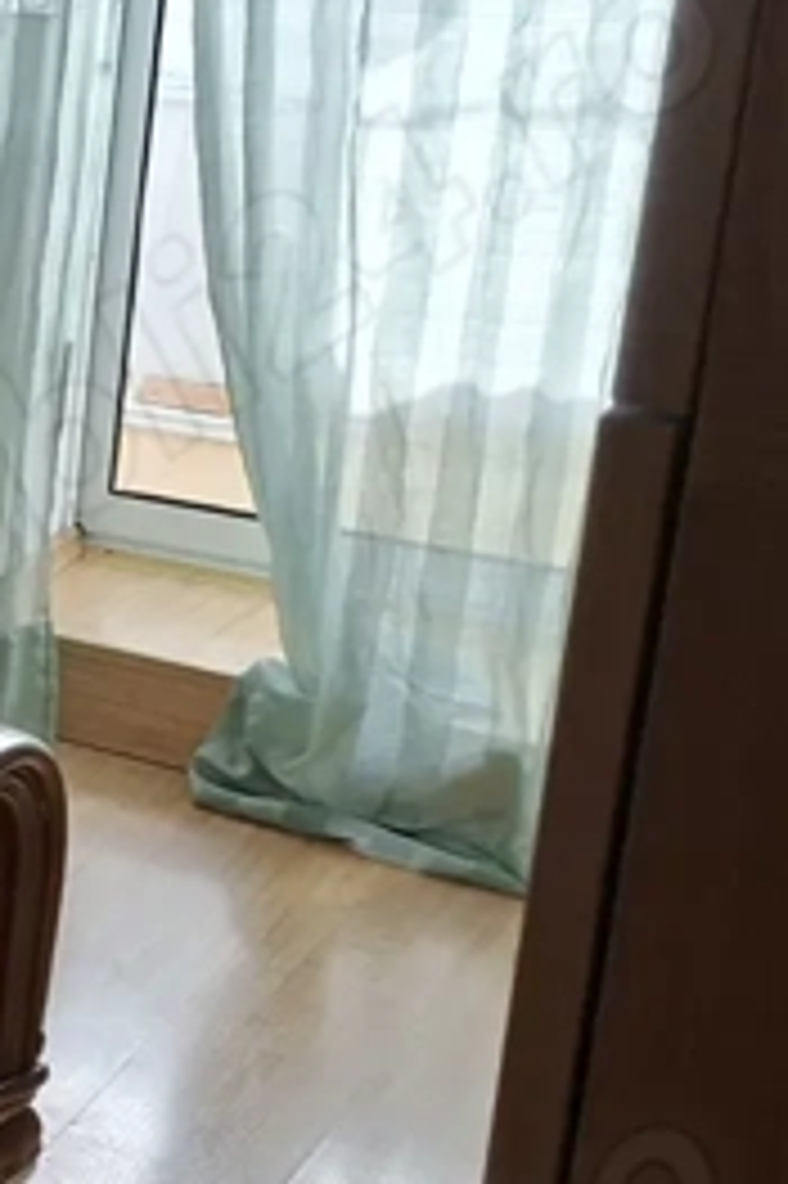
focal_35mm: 91
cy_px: 414
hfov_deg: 11.3
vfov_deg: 22.3
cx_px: -1351
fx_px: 2992
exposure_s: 1/133
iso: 50
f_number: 1.8
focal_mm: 5.54
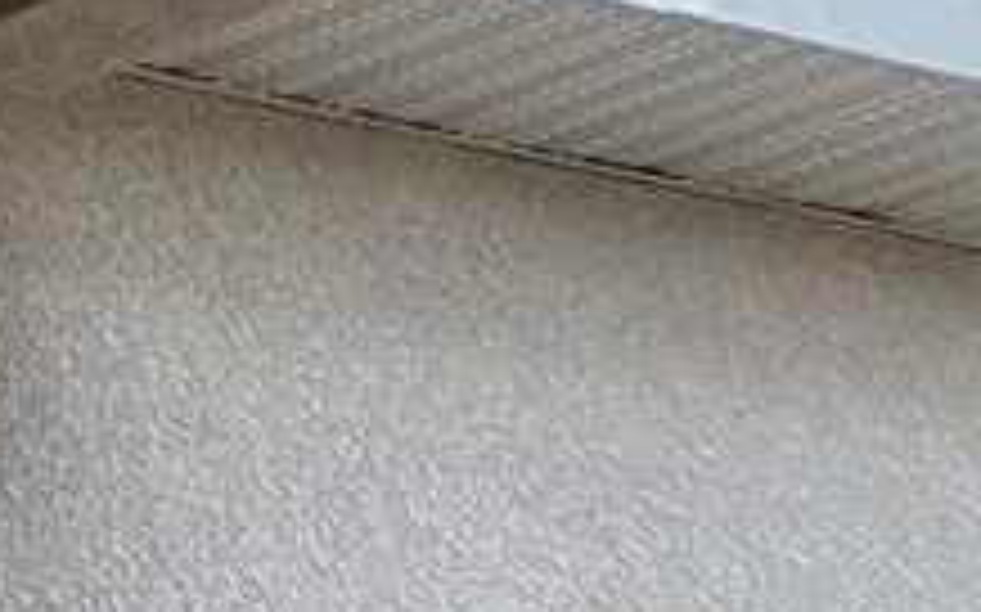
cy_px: -1094
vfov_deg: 9.8
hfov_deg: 12.3
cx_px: -1719
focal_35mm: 109
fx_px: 2913
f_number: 2.2
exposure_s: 1/405
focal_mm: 2.22
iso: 50
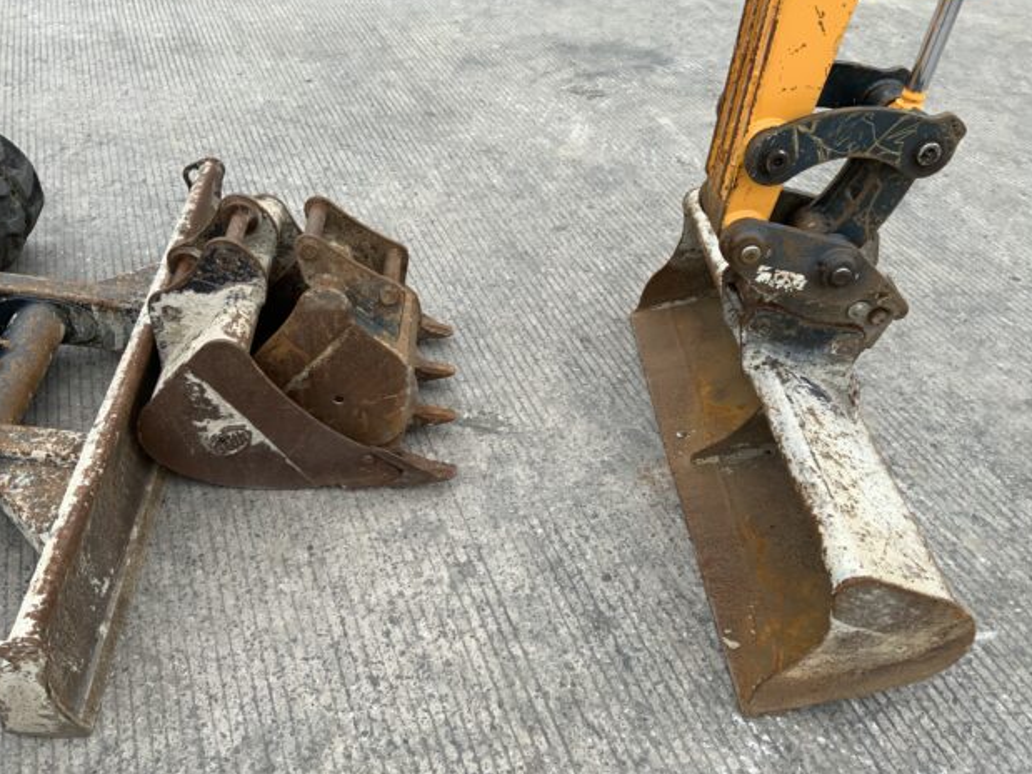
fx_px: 894
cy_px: 379
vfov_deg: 46.8
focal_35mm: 30
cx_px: 517
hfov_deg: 60.0
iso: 16
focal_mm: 3
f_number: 1.8
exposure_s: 1/149
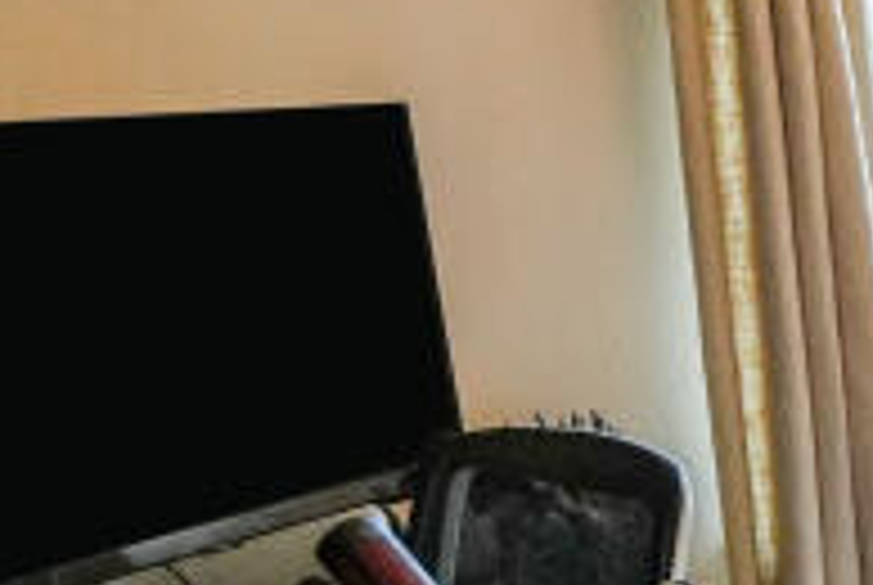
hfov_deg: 20.5
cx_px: 1426
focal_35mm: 79
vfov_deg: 16.5
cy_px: 722
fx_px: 1919
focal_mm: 10
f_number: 4
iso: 1250
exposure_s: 1/160
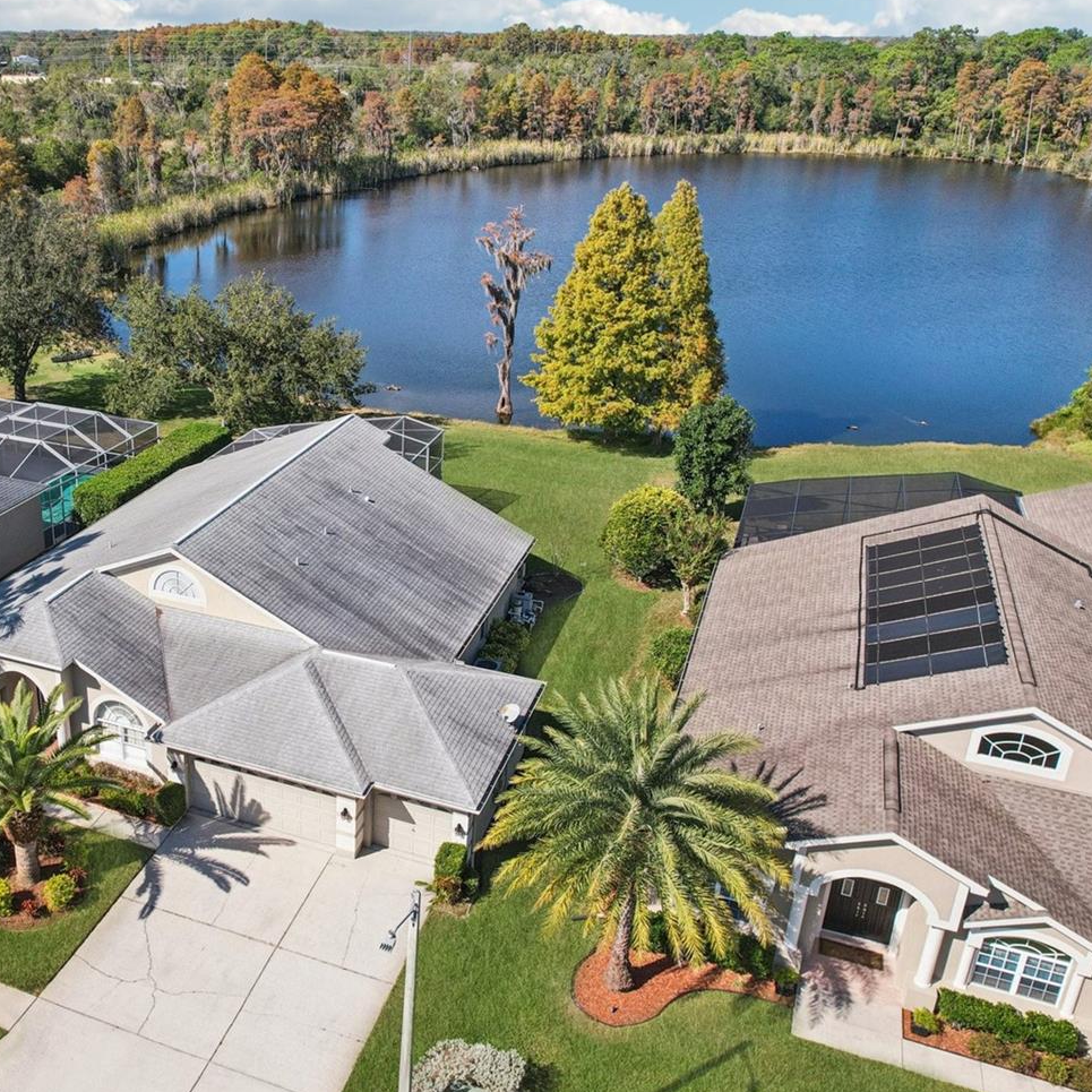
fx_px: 1106
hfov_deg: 51.0
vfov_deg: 52.5
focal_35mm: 31
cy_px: 514
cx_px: 318
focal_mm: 8.4
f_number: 2.8
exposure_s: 1/2500
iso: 160
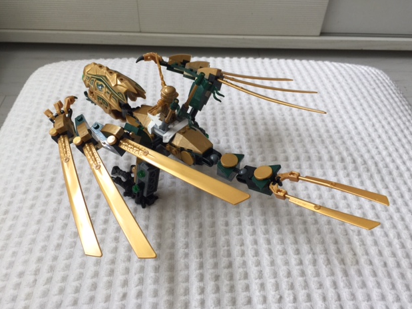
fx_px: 357
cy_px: 156
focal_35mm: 30
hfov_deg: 60.0
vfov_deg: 46.8
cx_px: 210
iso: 40
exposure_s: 1/15
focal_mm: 4.15
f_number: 2.2
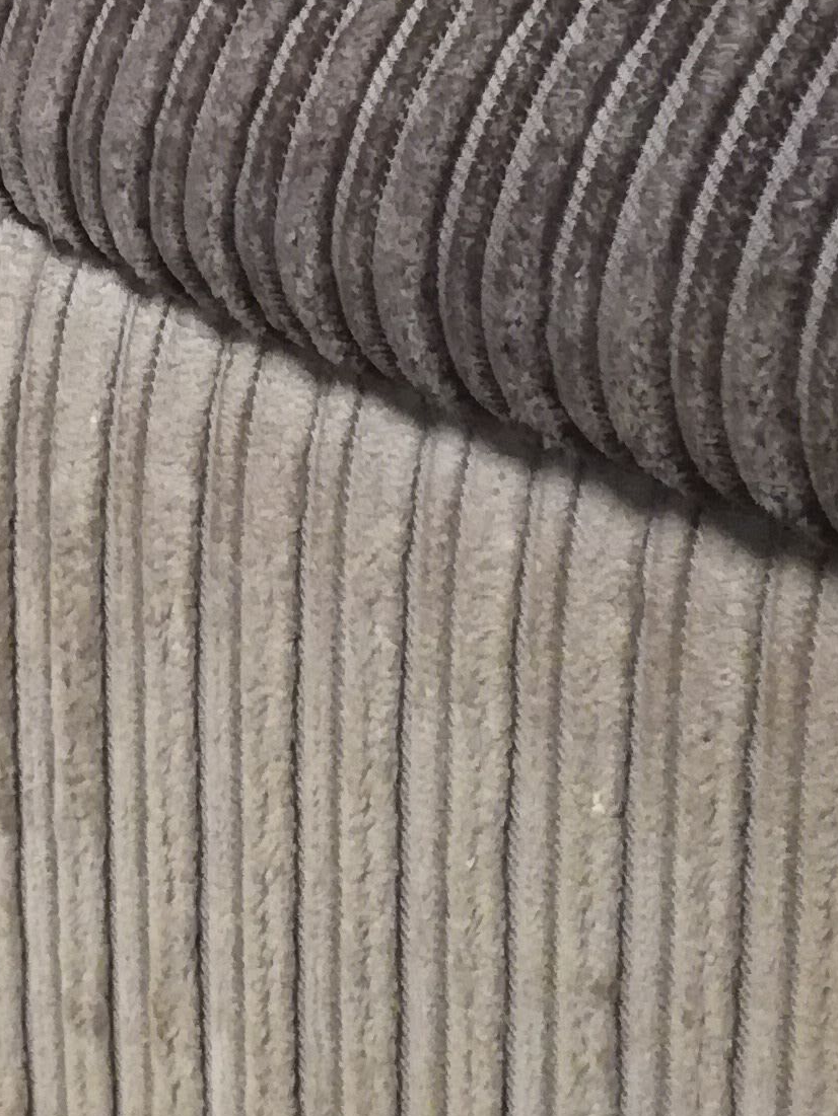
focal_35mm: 102
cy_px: -321
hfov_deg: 14.3
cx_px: -3
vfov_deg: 18.0
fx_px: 3292
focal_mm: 3.79
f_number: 2
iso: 320
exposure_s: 1/33.3
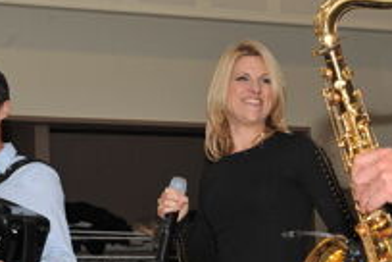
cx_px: 219
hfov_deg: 14.5
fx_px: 1535
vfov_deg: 9.7
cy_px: 194
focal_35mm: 141
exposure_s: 1/125
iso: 800
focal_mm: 60
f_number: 10
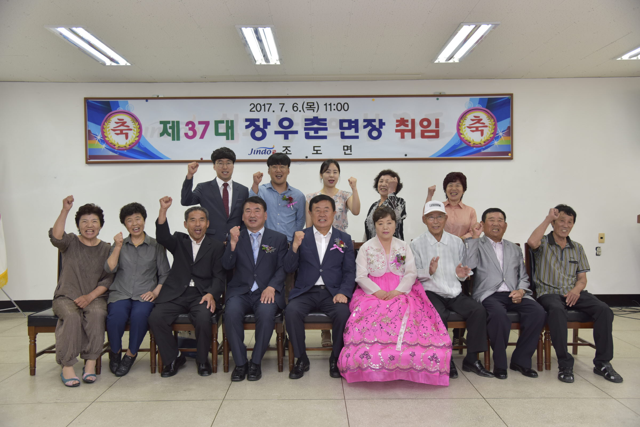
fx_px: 569
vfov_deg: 41.1
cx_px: 320
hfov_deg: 58.7
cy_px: 214
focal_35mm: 32
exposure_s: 1/125
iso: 640
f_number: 4.5
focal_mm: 32
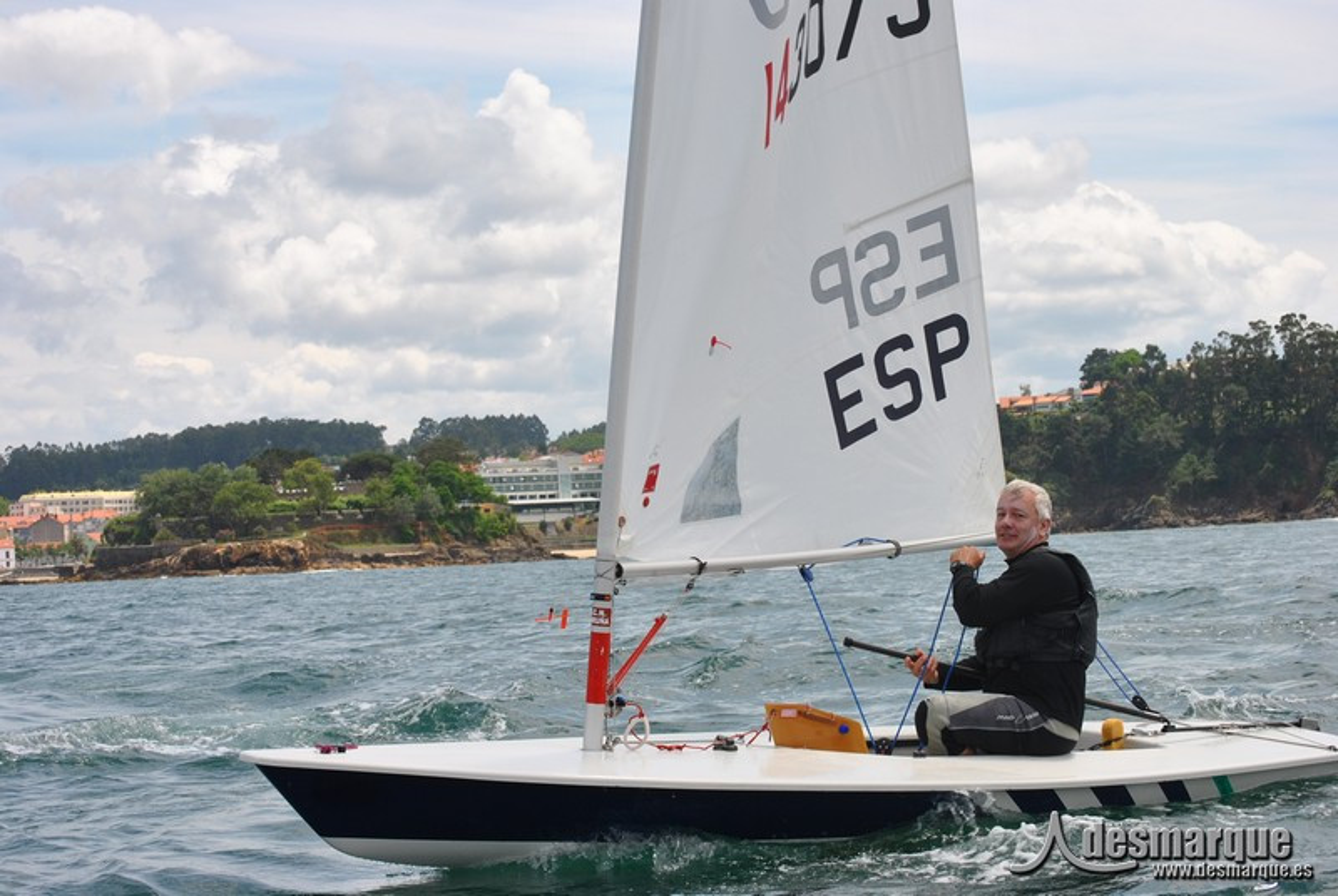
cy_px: 448
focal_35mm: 82
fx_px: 3071
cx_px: 669
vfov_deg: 16.6
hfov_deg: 24.6
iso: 100
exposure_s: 1/250
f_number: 8
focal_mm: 55
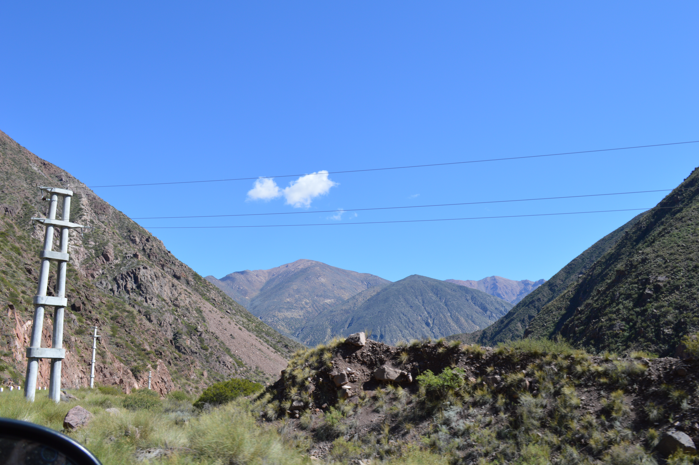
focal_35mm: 33
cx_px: 350
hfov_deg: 57.3
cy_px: 232
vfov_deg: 39.9
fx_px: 640
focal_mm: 22
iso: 100
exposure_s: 1/250
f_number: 8
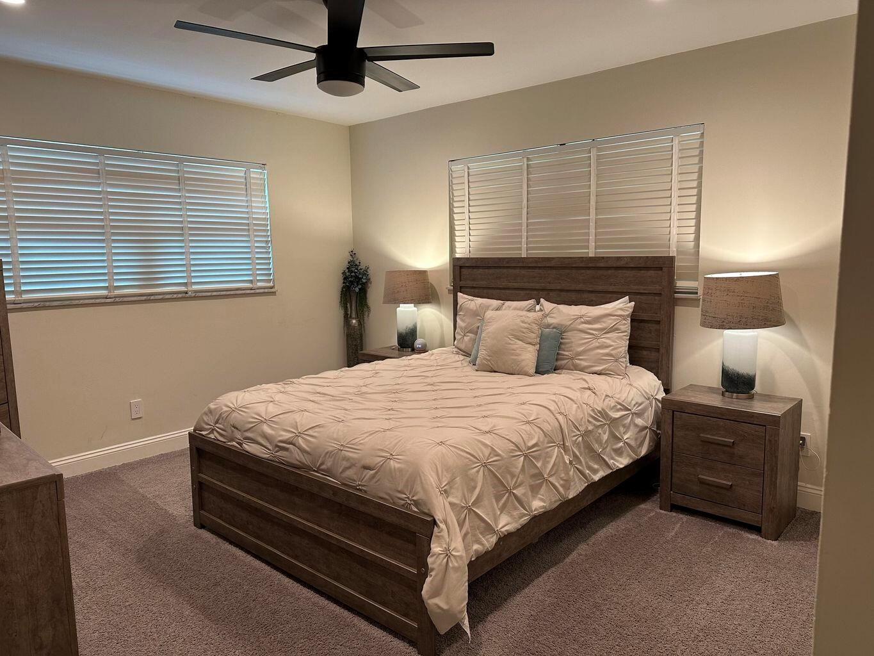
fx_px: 606
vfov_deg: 56.8
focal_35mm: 24
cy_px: 328
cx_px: 437
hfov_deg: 71.6
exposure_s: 1/60
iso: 160
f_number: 1.78
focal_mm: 6.86
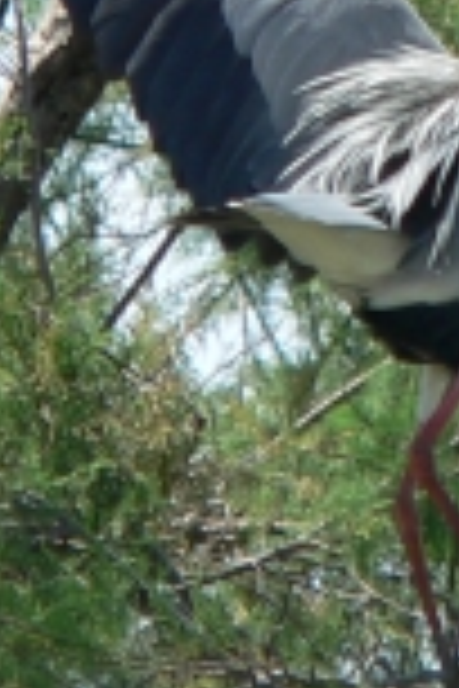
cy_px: 121
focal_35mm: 1642
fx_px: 31401
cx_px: 806
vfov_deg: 1.3
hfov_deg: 0.8
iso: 80
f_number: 4
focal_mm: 72
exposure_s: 1/400
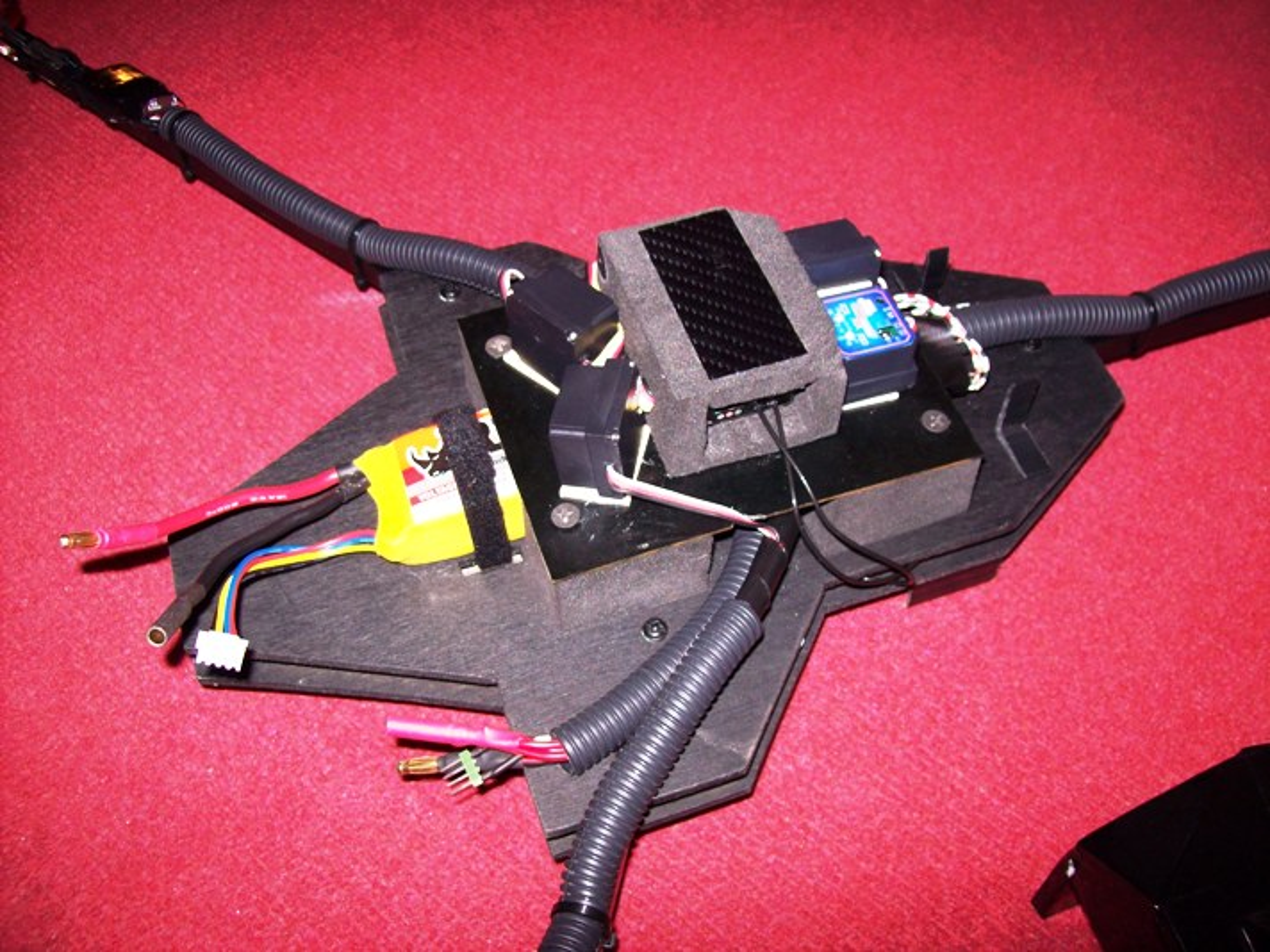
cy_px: 476
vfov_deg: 39.7
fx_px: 1321
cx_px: 635
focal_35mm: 36
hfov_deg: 51.4
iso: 80
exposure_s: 1/64
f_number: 2.7
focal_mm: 6
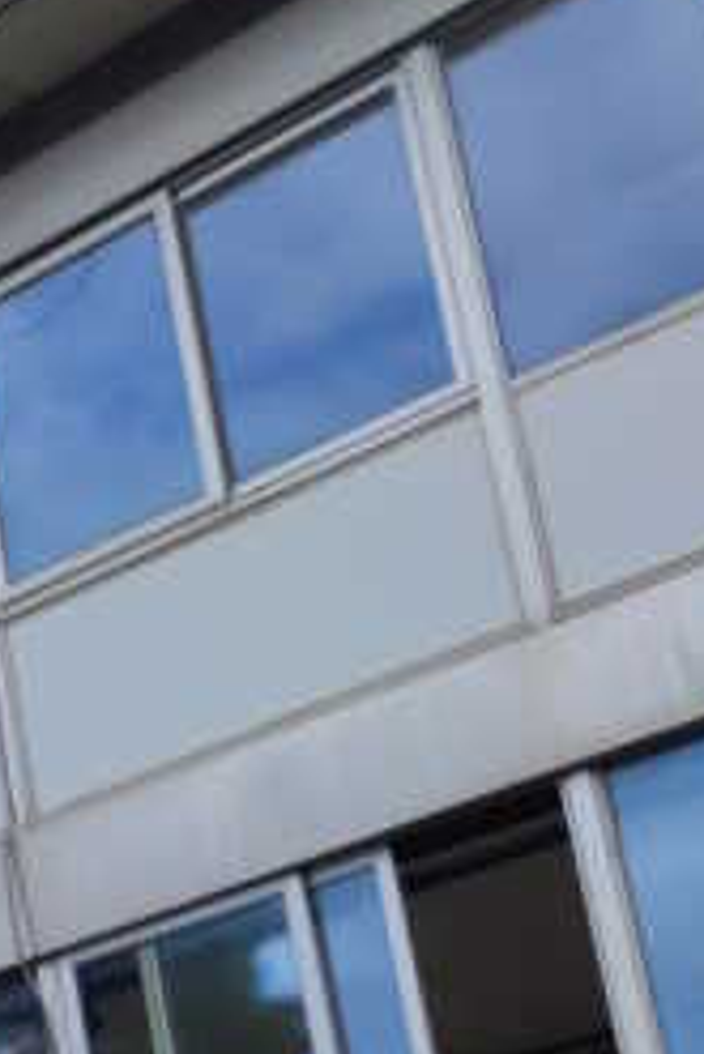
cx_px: -998
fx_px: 2958
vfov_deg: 19.6
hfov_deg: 11.3
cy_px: 1058
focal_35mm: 101
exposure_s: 1/826
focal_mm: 6.72
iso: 50
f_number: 1.69
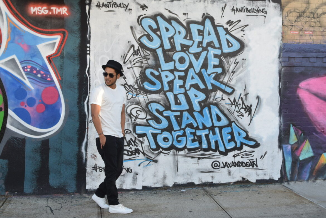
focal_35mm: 52
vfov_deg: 25.8
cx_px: 163
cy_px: 109
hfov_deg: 37.9
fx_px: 475
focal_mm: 35
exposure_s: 1/160
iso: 400
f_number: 6.3
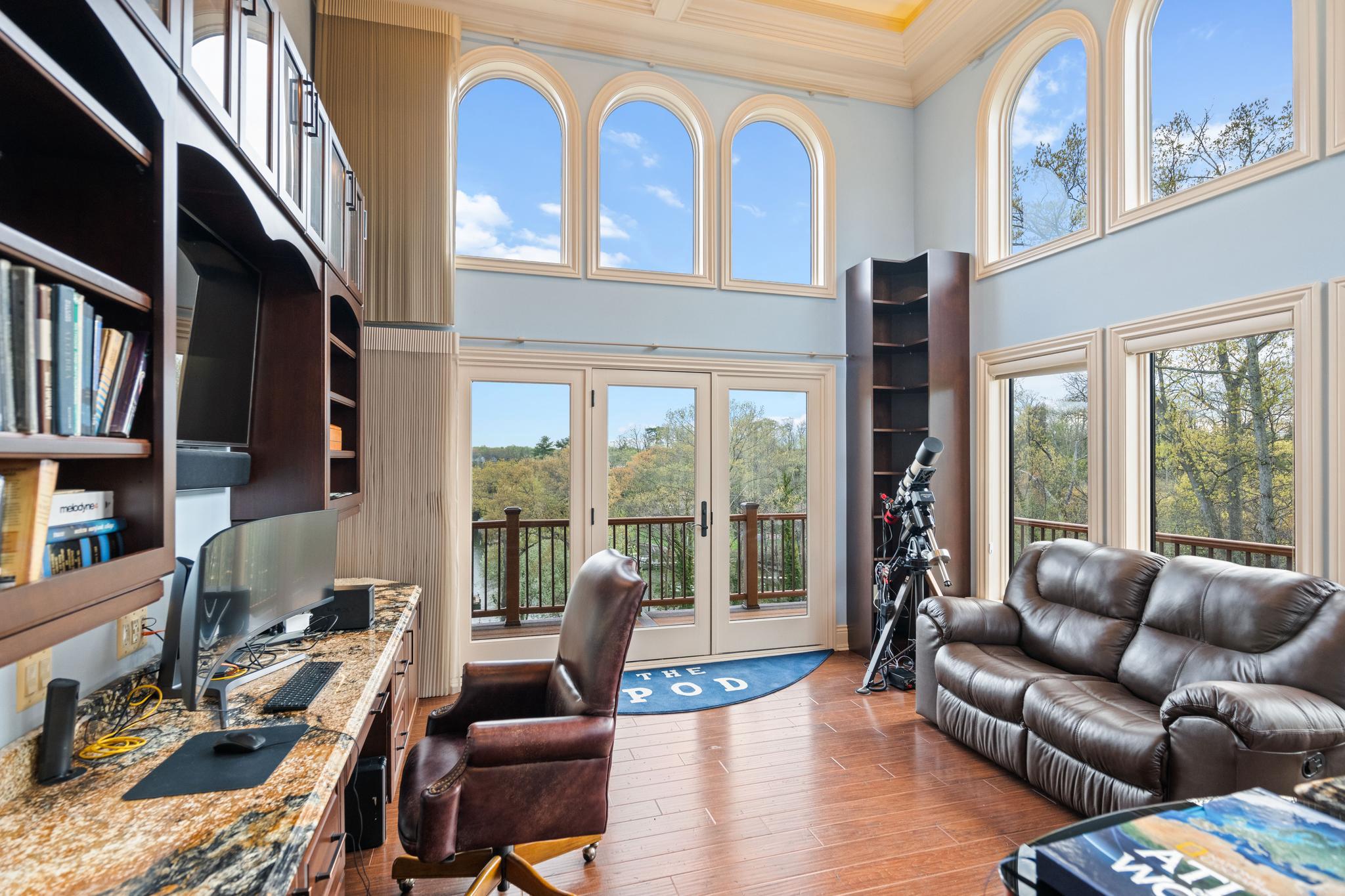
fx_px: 635
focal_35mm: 17
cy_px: 448
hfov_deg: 93.3
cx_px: 672
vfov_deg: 70.4
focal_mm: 17
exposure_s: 1/25
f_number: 4
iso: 1000
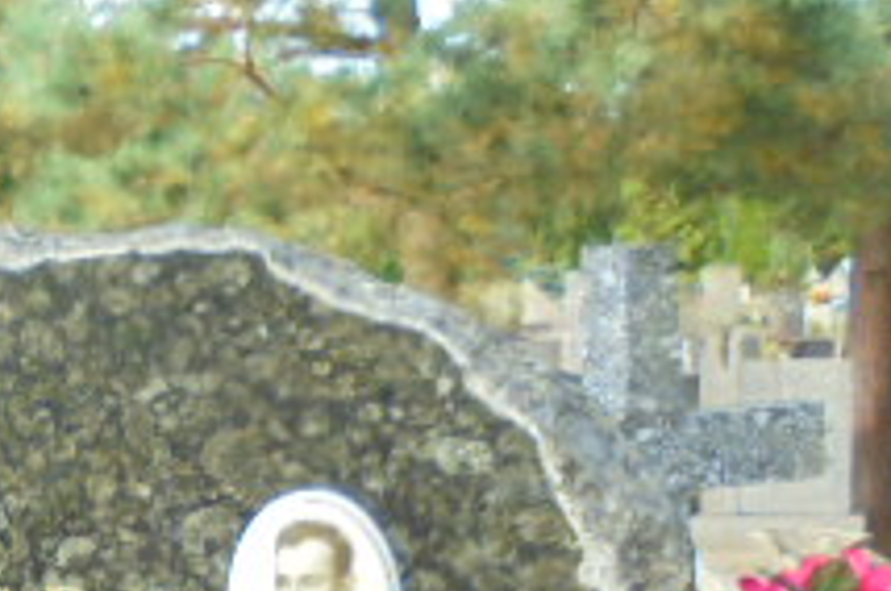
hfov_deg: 23.7
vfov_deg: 16.0
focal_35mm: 81
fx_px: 2002
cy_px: 749
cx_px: -54
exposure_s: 1/100
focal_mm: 4.6
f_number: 3.5
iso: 100
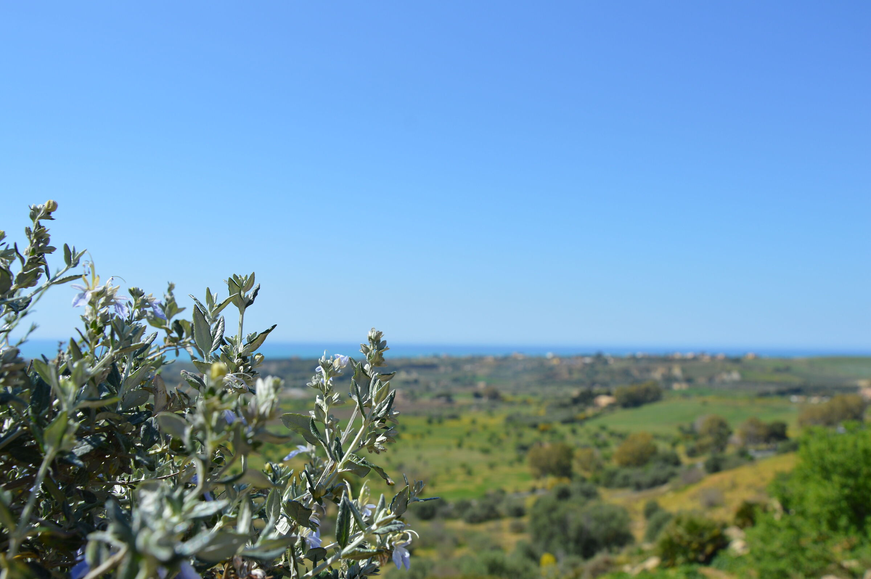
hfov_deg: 57.3
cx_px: 436
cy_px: 290
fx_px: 798
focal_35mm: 33
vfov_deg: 39.9
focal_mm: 22
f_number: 8
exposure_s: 1/250
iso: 100
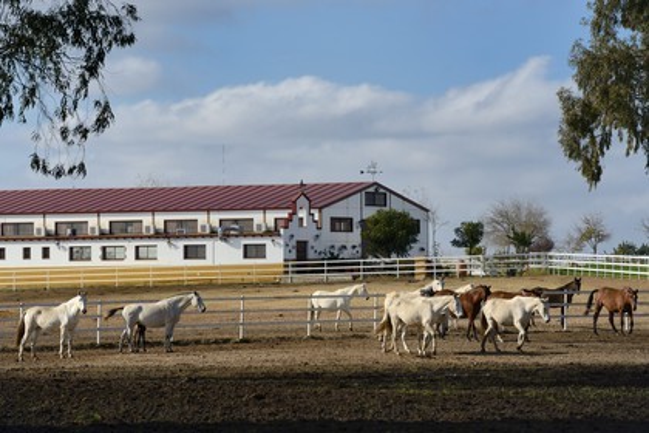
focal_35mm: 200
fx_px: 3605
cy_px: 216
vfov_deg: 6.9
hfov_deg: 10.3
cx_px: 324
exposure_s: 1/640
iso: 400
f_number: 14
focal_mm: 200
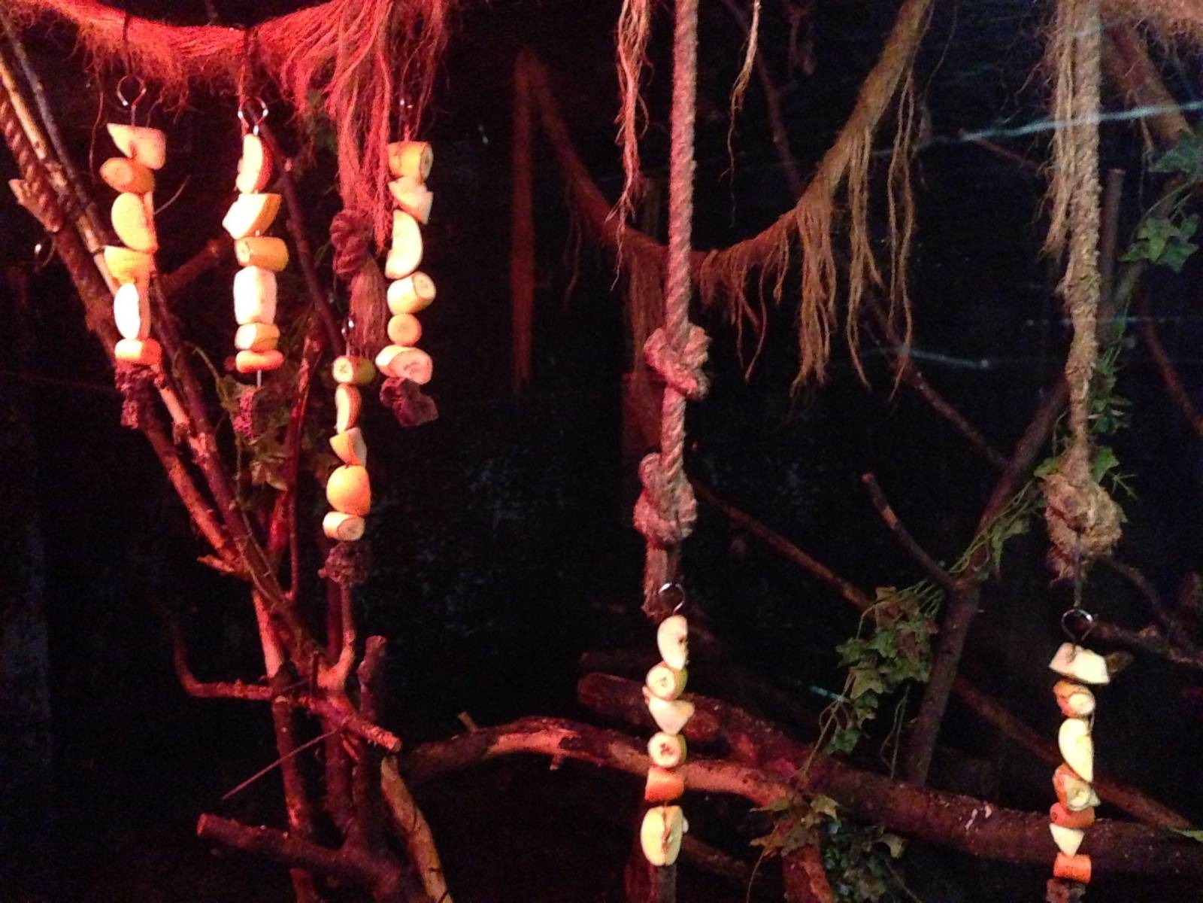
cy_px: 452
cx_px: 602
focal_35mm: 66
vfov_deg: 22.3
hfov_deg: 29.4
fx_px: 2294
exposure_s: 1/15
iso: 2000
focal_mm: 4.12
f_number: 2.4
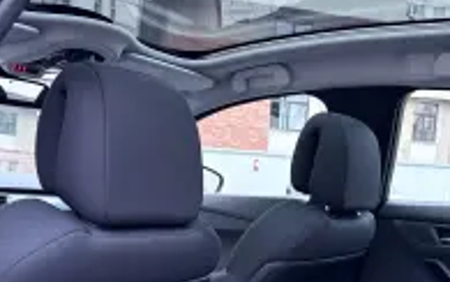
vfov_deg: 24.7
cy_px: 245
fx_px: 626
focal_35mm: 51
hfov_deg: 39.3
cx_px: 286
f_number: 1.6
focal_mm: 5.96
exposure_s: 1/45
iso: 500
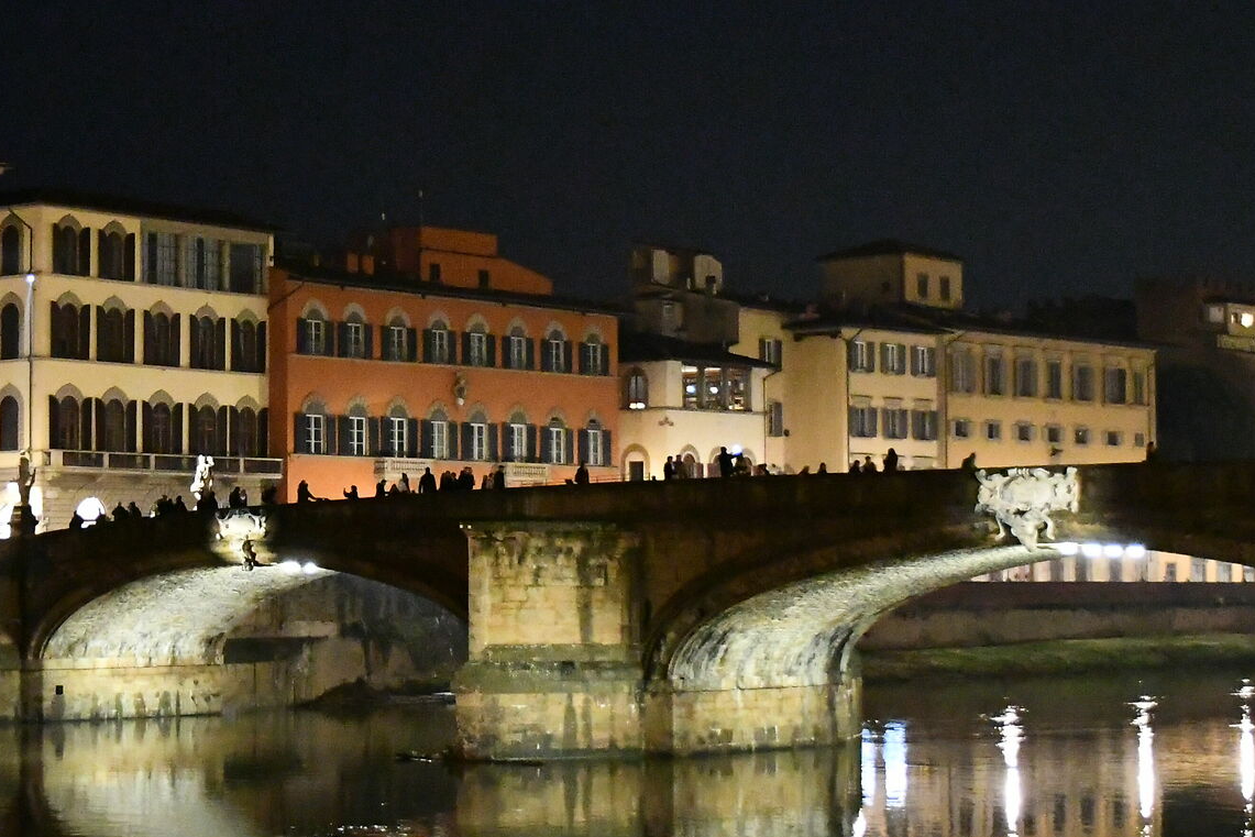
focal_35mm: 82
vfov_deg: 16.7
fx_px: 2859
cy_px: 405
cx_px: 361
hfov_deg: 24.6
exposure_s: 1/45
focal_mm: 26
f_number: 3
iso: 12800
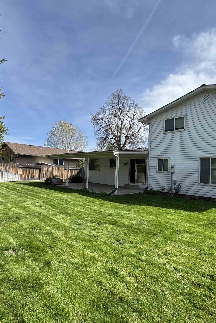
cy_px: 163
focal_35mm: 20
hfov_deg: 61.3
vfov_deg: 84.0
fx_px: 180
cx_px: 132
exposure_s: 1/1346
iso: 50
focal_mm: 2.22
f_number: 2.2
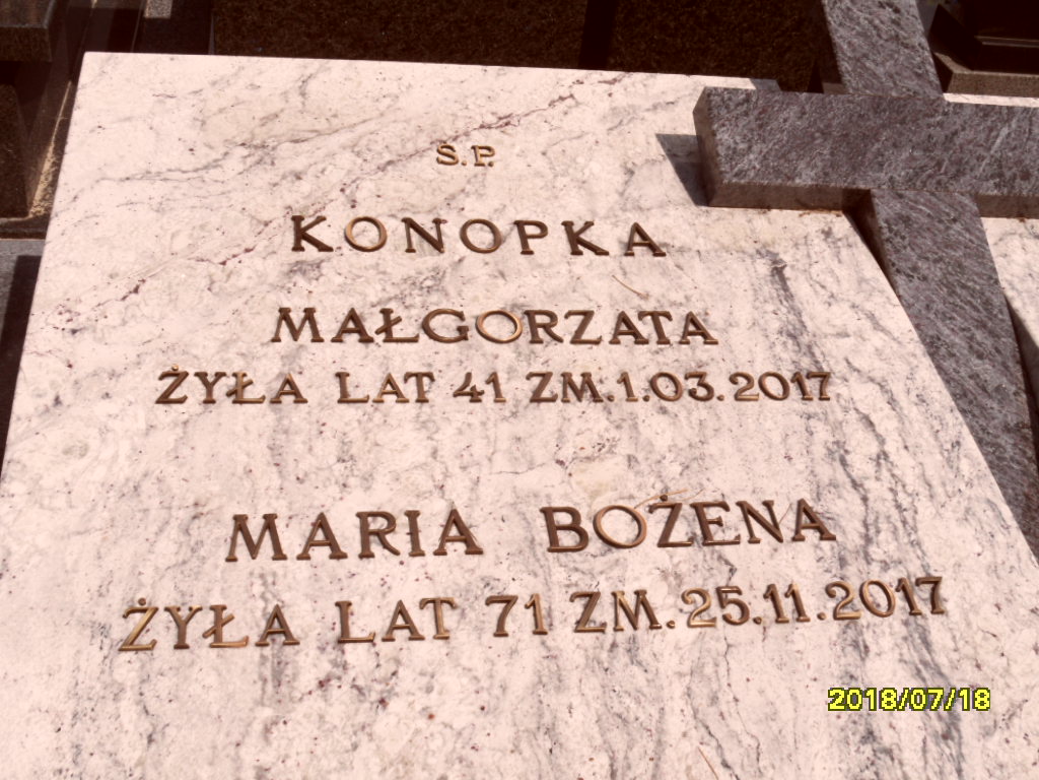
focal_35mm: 40
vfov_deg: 36.0
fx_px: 1201
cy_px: 390
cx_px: 520
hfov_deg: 46.8
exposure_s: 1/1000
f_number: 5.2
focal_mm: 6.5
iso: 80
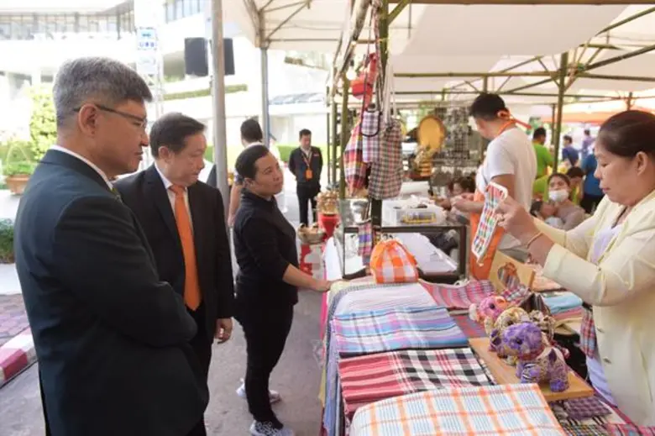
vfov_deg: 47.9
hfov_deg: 67.4
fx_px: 491
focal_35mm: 27
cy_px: 218
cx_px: 328
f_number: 4
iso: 400
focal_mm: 27
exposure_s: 1/250
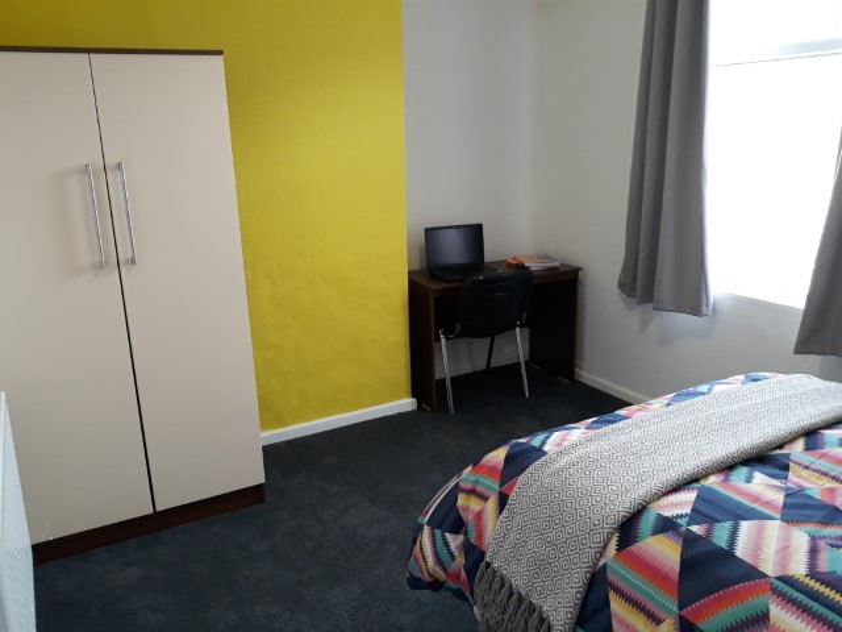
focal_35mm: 27
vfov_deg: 51.4
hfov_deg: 65.3
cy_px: 316
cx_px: 421
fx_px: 657
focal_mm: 3.71
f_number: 1.7
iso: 125
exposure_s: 1/50
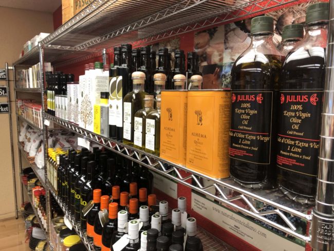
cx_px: 167
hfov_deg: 63.4
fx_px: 270
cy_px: 126
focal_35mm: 28
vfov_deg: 49.8
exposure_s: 1/24
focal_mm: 3.99
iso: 40
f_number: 1.8
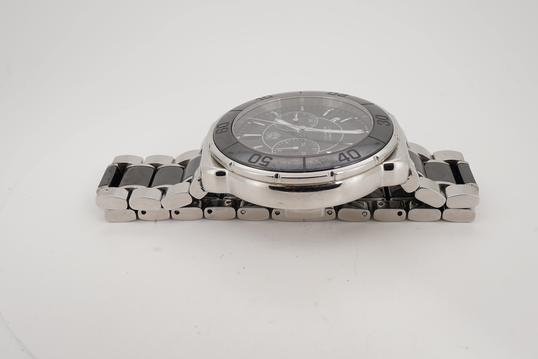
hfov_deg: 43.6
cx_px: 269
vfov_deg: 29.9
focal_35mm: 45
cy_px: 180
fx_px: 673
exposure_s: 1/160
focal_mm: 30
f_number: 22
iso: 160
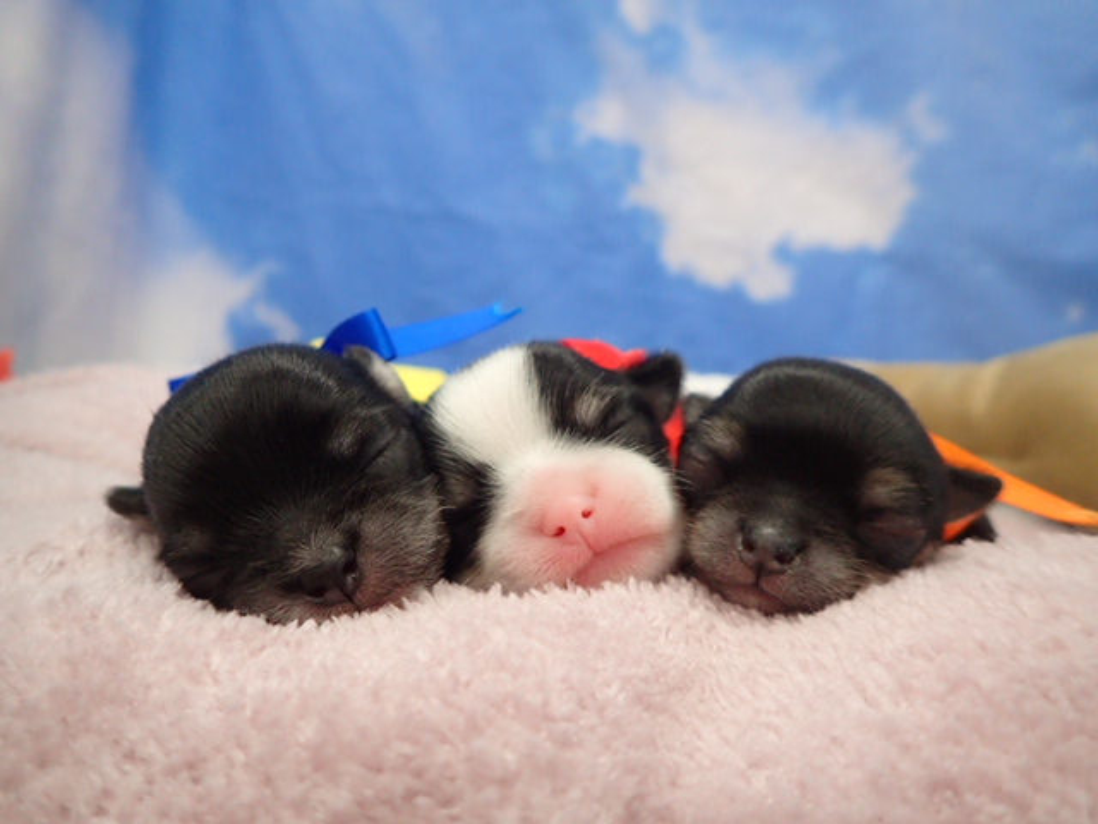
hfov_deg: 69.4
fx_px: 793
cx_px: 549
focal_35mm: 25
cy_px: 412
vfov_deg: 54.9
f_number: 2
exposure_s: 1/100
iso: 400
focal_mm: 4.5
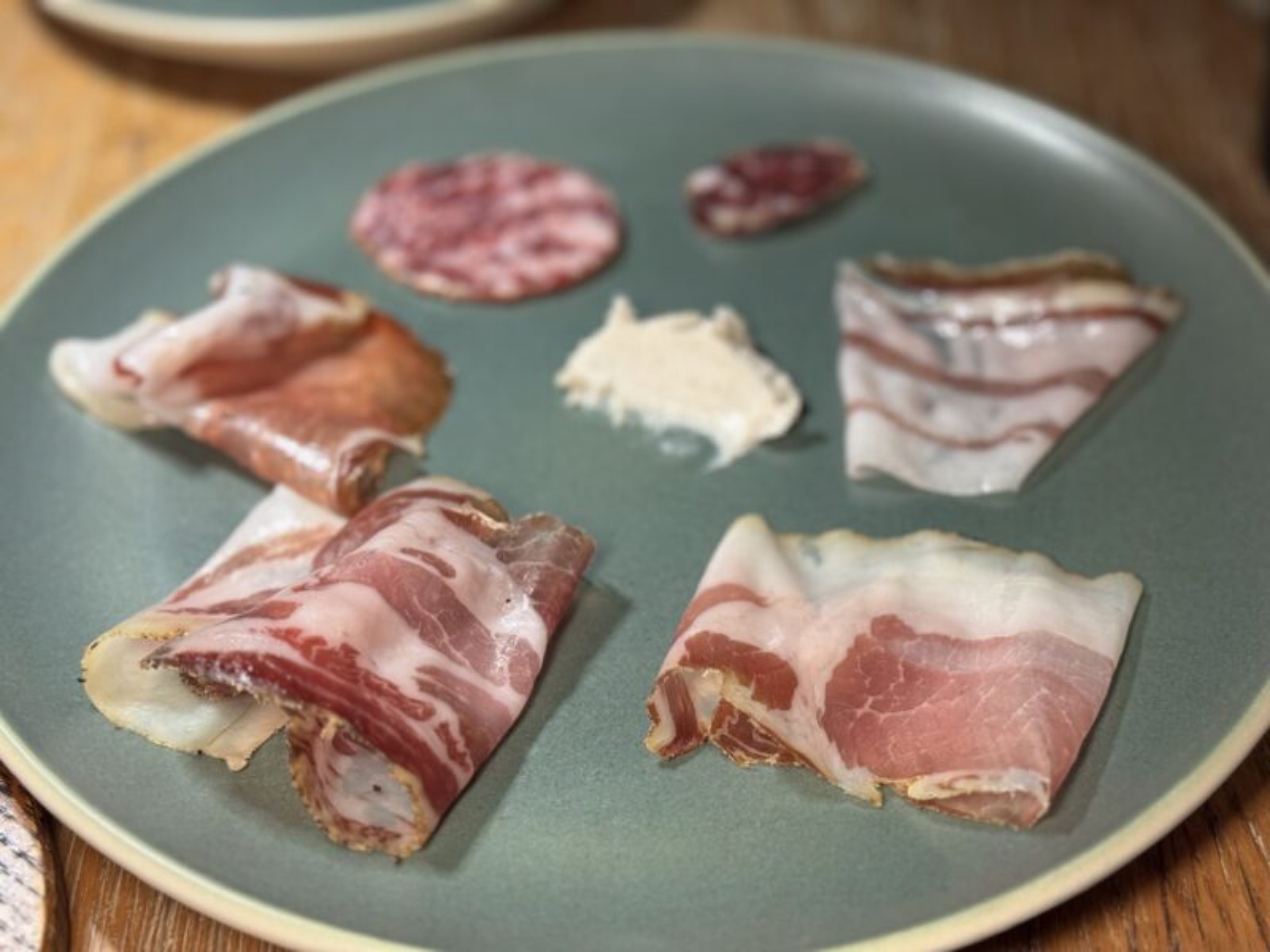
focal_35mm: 48
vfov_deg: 30.3
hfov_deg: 39.7
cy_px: 476
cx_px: 635
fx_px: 1761
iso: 200
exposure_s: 1/50
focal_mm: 6.76
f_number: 1.78
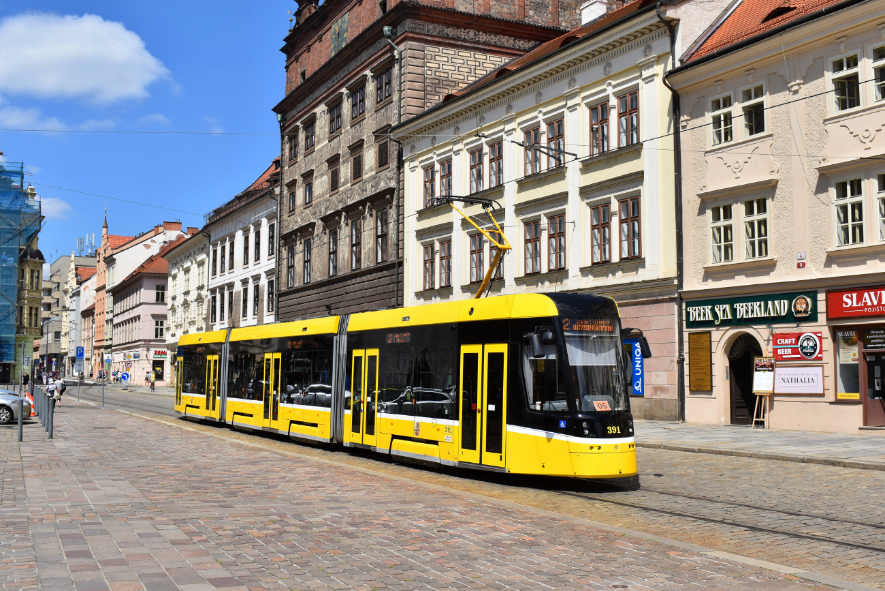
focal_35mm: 39
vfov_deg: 34.2
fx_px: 959
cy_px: 296
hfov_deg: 49.5
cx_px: 442
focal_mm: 26
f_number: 10
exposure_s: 1/400
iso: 200
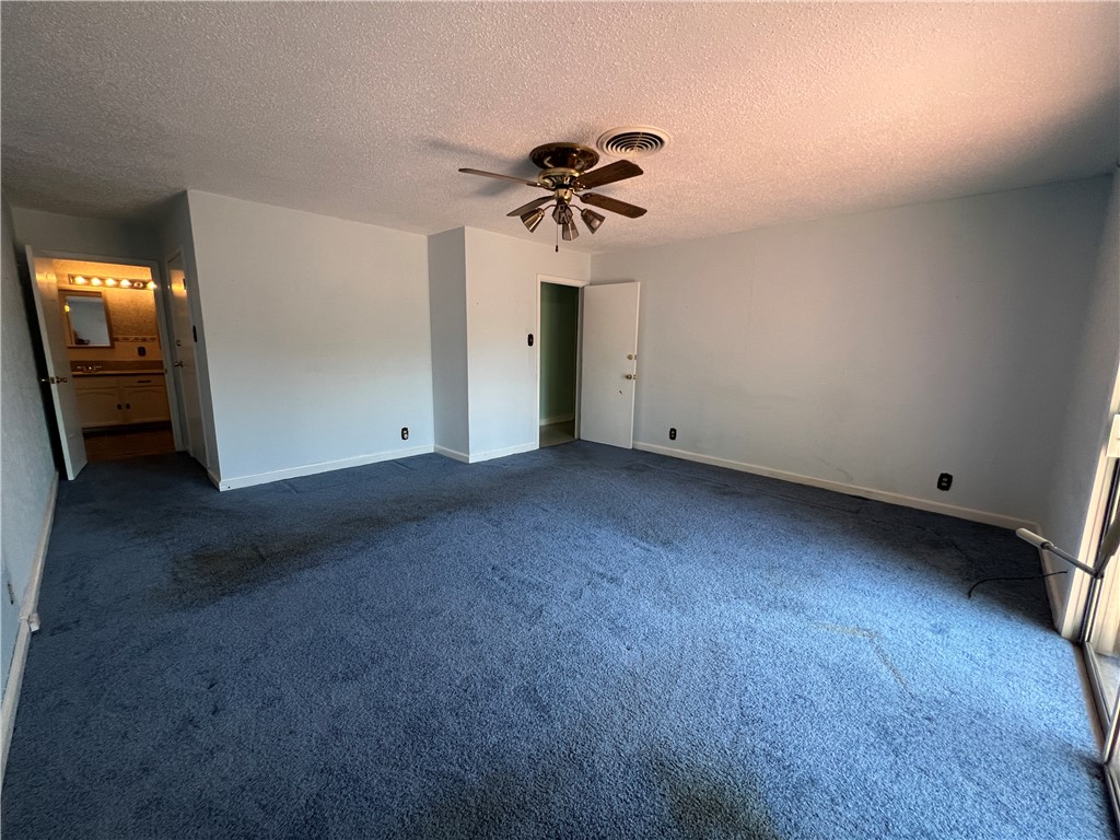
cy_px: 420
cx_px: 560
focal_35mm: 13
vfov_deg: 89.9
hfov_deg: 106.2
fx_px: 421
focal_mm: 1.57
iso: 200
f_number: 1.8
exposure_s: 1/120
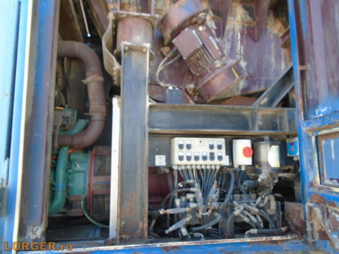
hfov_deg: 67.3
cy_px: 127
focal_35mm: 26
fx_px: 255
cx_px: 170
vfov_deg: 53.1
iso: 100
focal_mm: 4.6
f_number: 3.2
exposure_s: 1/50
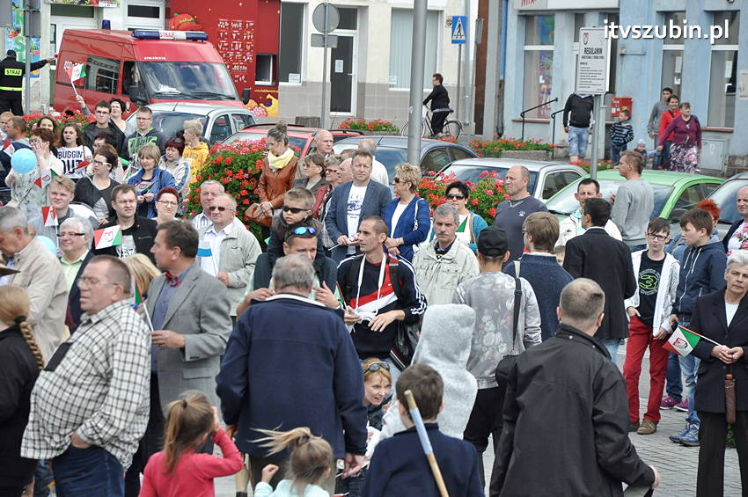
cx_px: 374
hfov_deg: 13.1
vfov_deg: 8.7
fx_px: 3269
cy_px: 248
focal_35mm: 158
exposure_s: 1/1600
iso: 1250
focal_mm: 105
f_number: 8
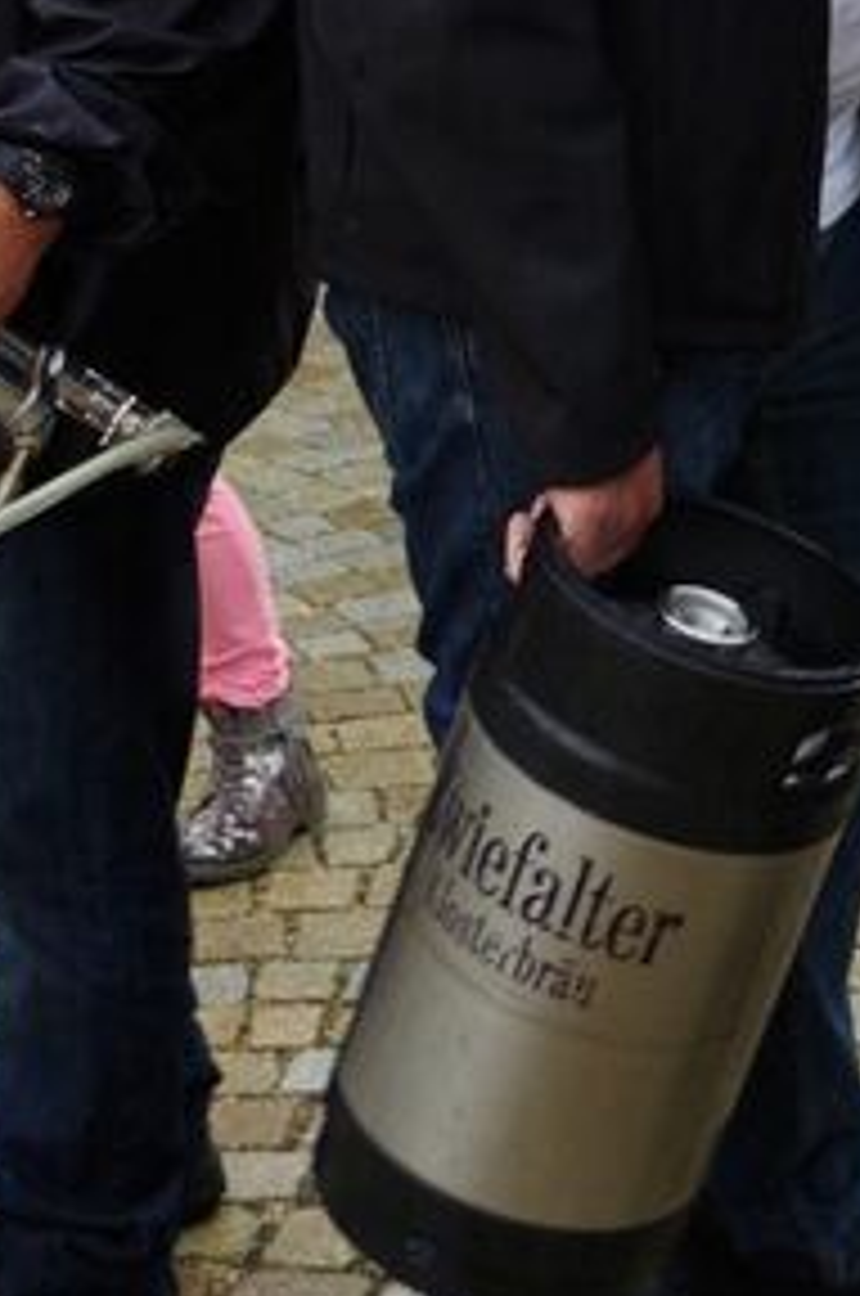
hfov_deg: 13.3
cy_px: 27
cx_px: 1018
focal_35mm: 100
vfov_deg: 19.9
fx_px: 3596
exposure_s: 1/50
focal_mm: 24.38
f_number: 4
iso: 800
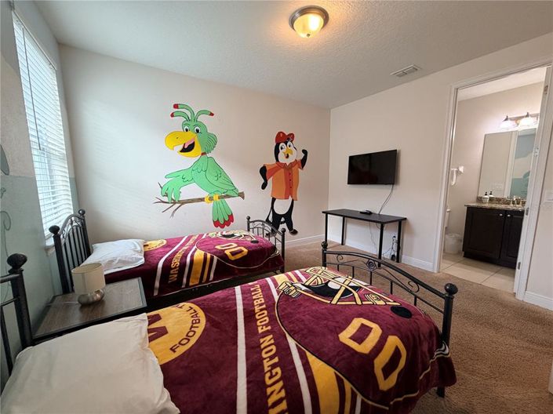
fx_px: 224
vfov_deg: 85.6
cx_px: 276
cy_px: 207
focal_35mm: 14
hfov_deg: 102.1
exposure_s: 1/120
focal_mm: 2.22
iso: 200
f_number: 2.2
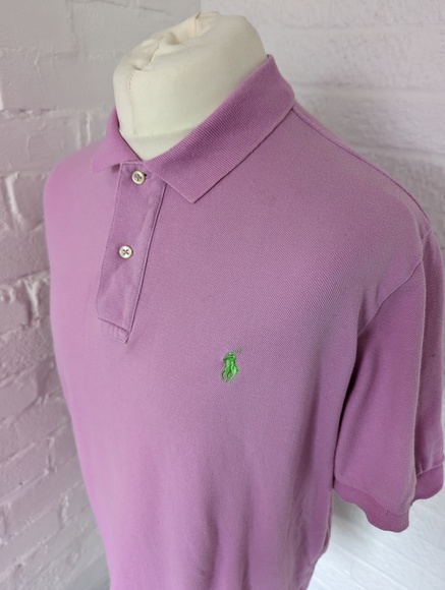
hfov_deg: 57.0
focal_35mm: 24
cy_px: 295
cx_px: 222
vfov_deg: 71.5
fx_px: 410
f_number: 1.85
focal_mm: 6.81
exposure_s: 1/70.3
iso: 45
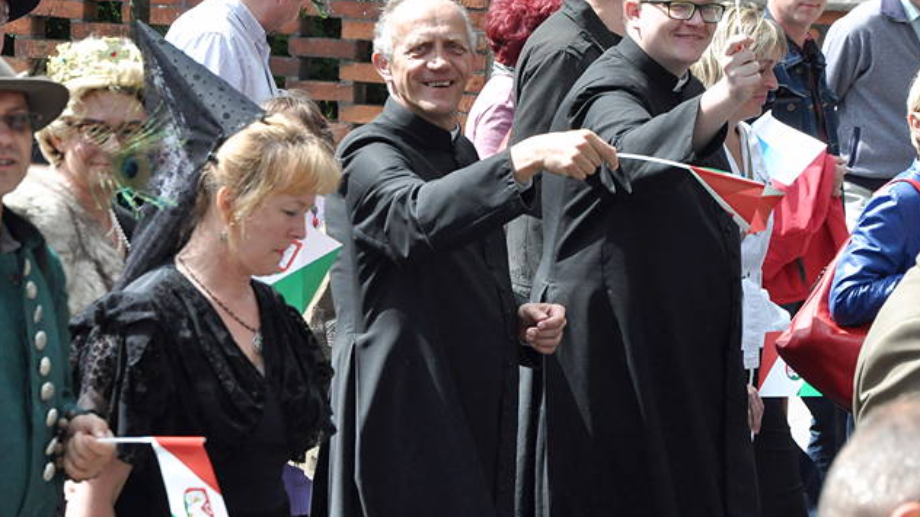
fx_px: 5407
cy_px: 244
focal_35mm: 222
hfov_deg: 9.7
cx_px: 614
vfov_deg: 5.5
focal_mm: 105
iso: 1250
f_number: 9
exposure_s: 1/1250
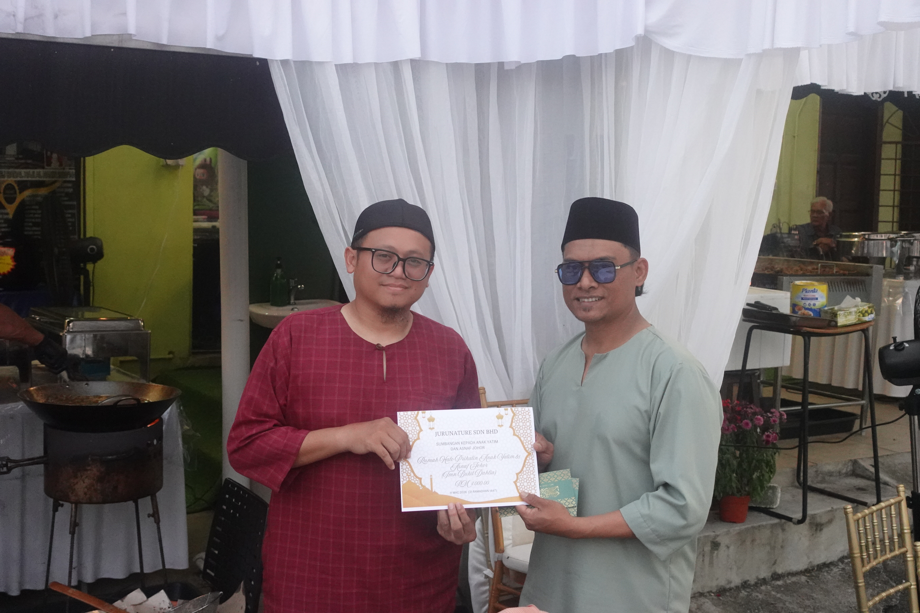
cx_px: 460
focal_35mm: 45
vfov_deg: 29.9
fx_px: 1150
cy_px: 306
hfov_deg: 43.6
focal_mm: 16.94
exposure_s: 1/160
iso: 2500
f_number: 2.8
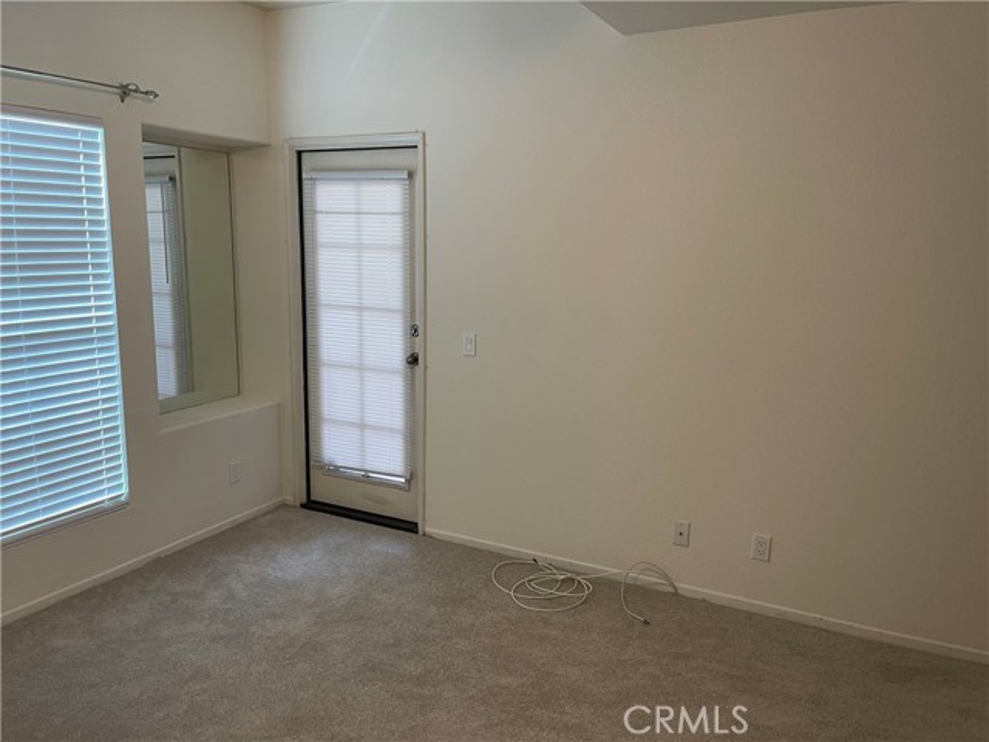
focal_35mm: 25
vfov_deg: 54.9
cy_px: 371
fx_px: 714
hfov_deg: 69.4
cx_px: 494
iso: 100
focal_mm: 5.1
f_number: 1.6
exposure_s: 1/60
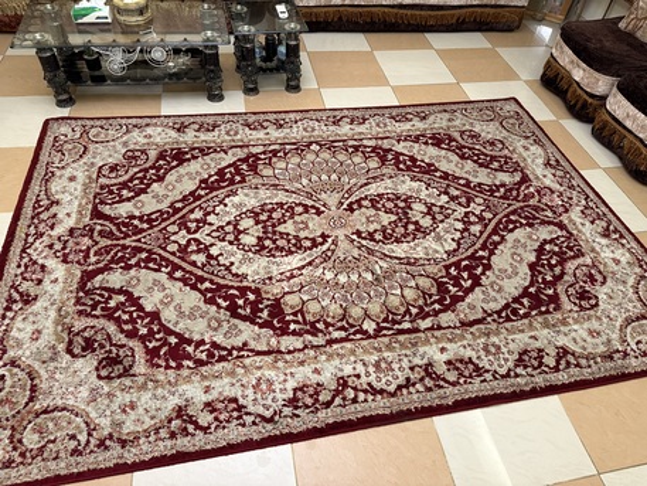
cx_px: 324
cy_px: 243
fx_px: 449
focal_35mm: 24
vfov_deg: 56.8
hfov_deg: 71.6
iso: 320
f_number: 1.78
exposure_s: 1/60
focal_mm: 6.76
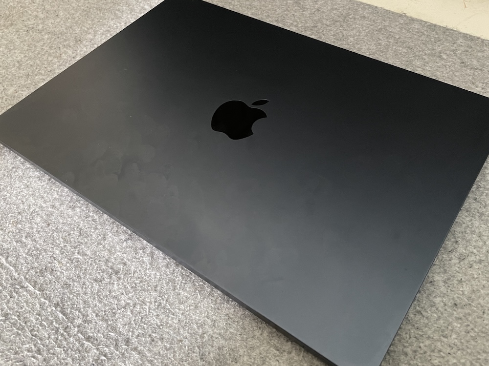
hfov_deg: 67.3
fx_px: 367
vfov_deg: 53.1
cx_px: 244
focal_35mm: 26
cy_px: 183
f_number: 1.6
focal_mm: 4.2
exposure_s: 1/36
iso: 640
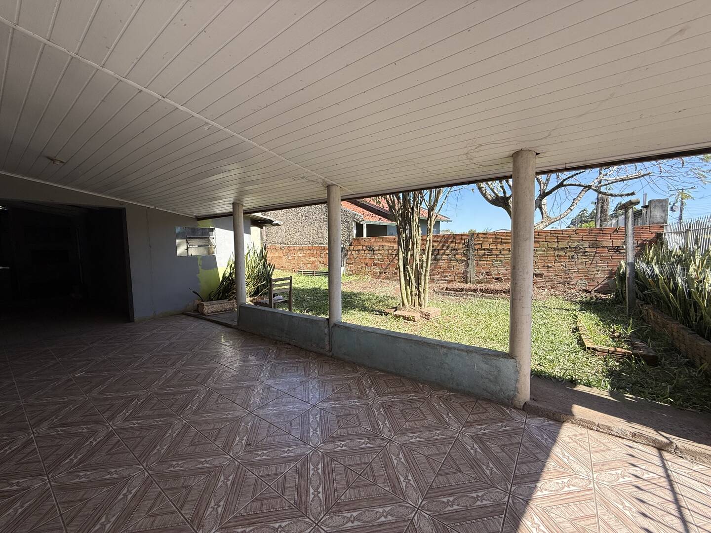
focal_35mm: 14
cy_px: 266
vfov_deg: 85.7
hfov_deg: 102.1
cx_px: 356
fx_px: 288
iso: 50
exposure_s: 1/734
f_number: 2.2
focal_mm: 2.22
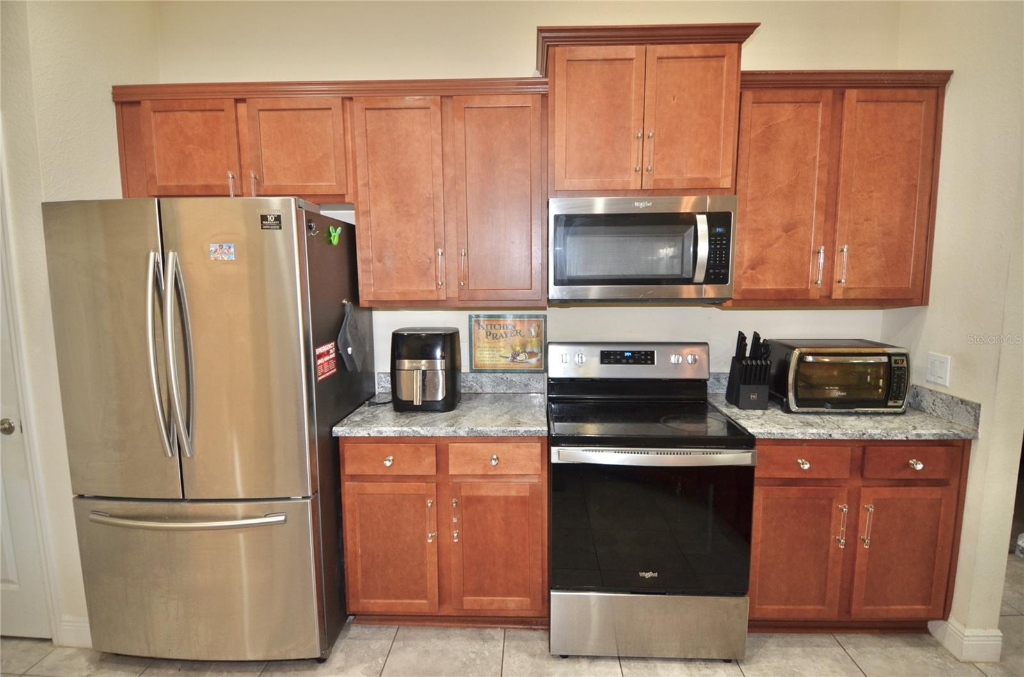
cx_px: 512
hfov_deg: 53.2
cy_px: 338
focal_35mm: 36
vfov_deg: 36.7
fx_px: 1021
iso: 800
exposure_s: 1/60
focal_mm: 24
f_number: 4
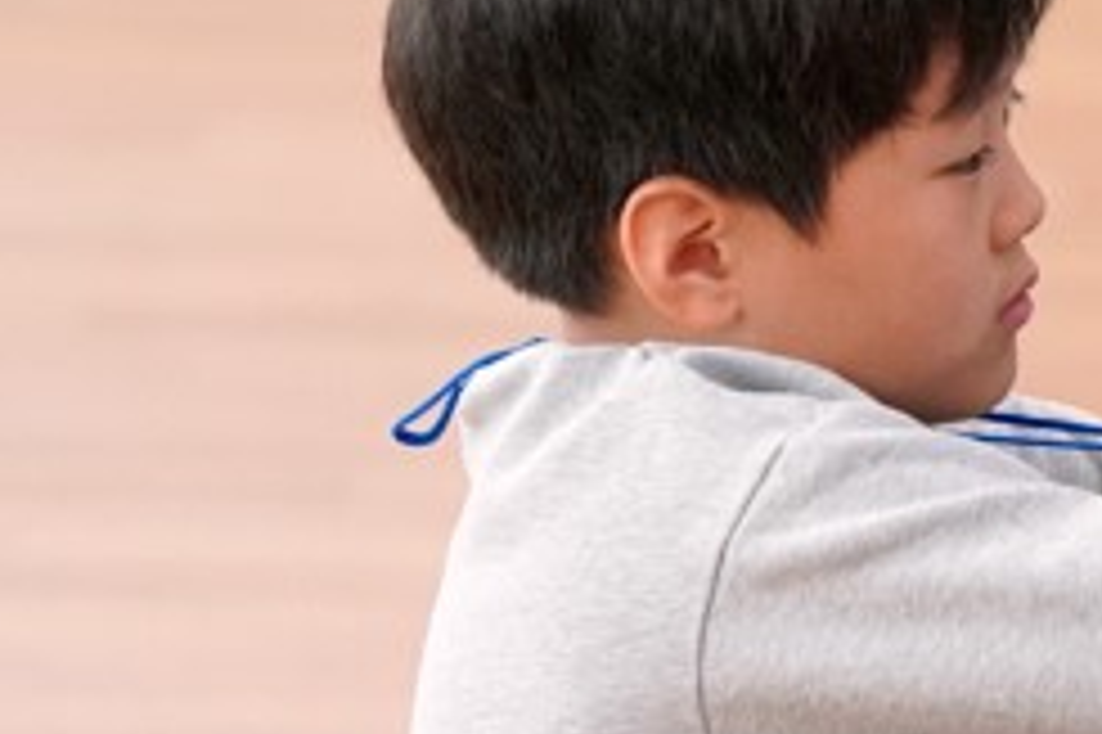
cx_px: 1876
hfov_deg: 2.8
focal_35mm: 735
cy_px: 666
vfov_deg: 1.9
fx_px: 22483
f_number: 4
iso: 1600
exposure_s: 1/250
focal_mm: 200
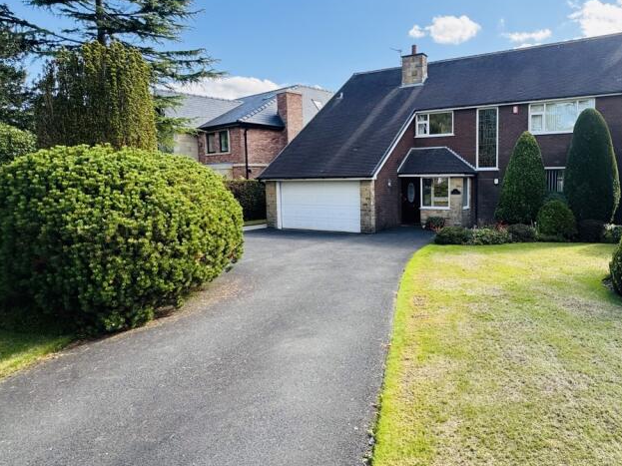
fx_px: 413
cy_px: 211
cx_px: 397
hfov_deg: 72.4
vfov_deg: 58.8
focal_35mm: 23
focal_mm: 2.22
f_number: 2.2
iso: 40
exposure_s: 1/287
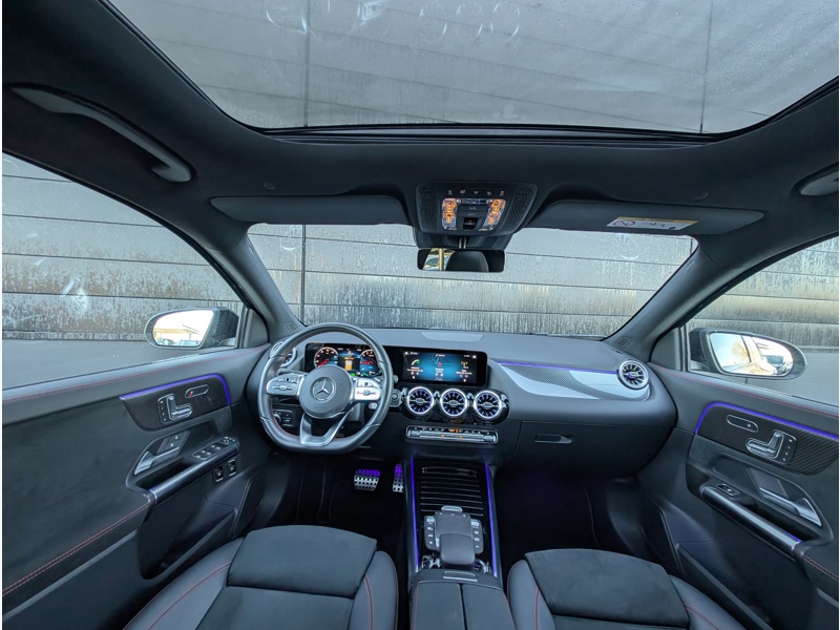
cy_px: 315
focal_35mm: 12
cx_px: 420
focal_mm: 2.23
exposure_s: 1/66.7
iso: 82
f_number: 1.95
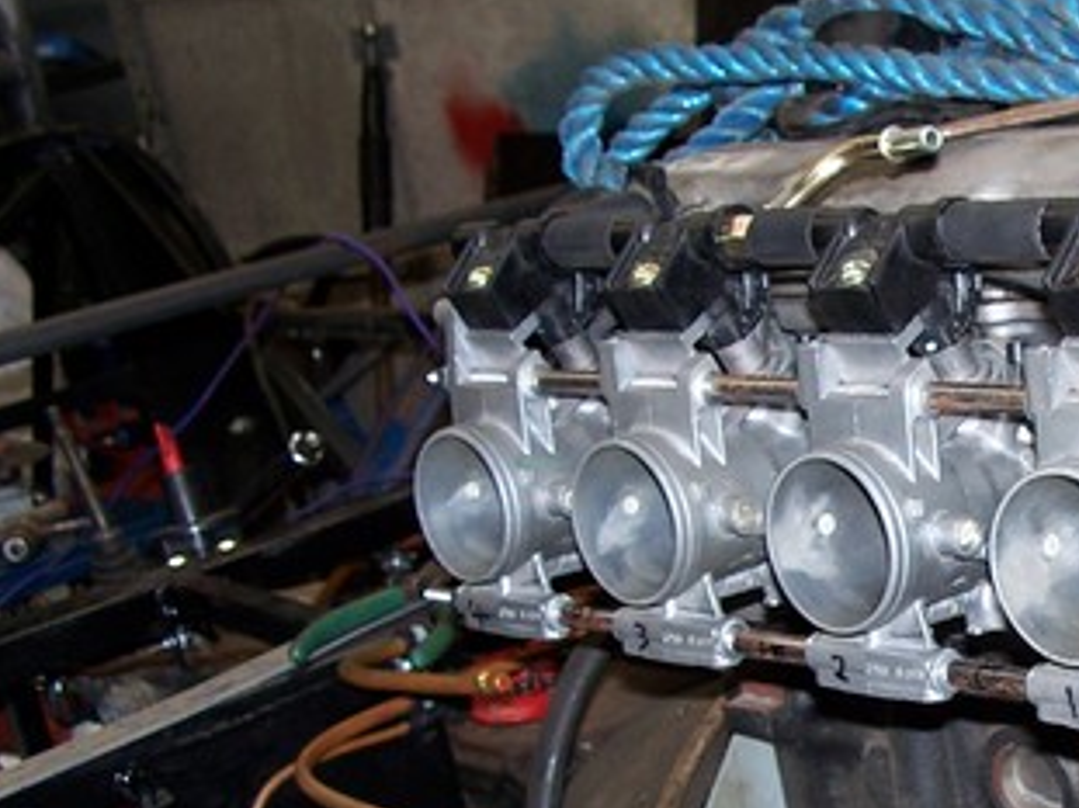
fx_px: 2243
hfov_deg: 25.8
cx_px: 1048
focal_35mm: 72
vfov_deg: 20.3
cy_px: 565
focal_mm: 6
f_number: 2.8
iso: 80
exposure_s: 1/60
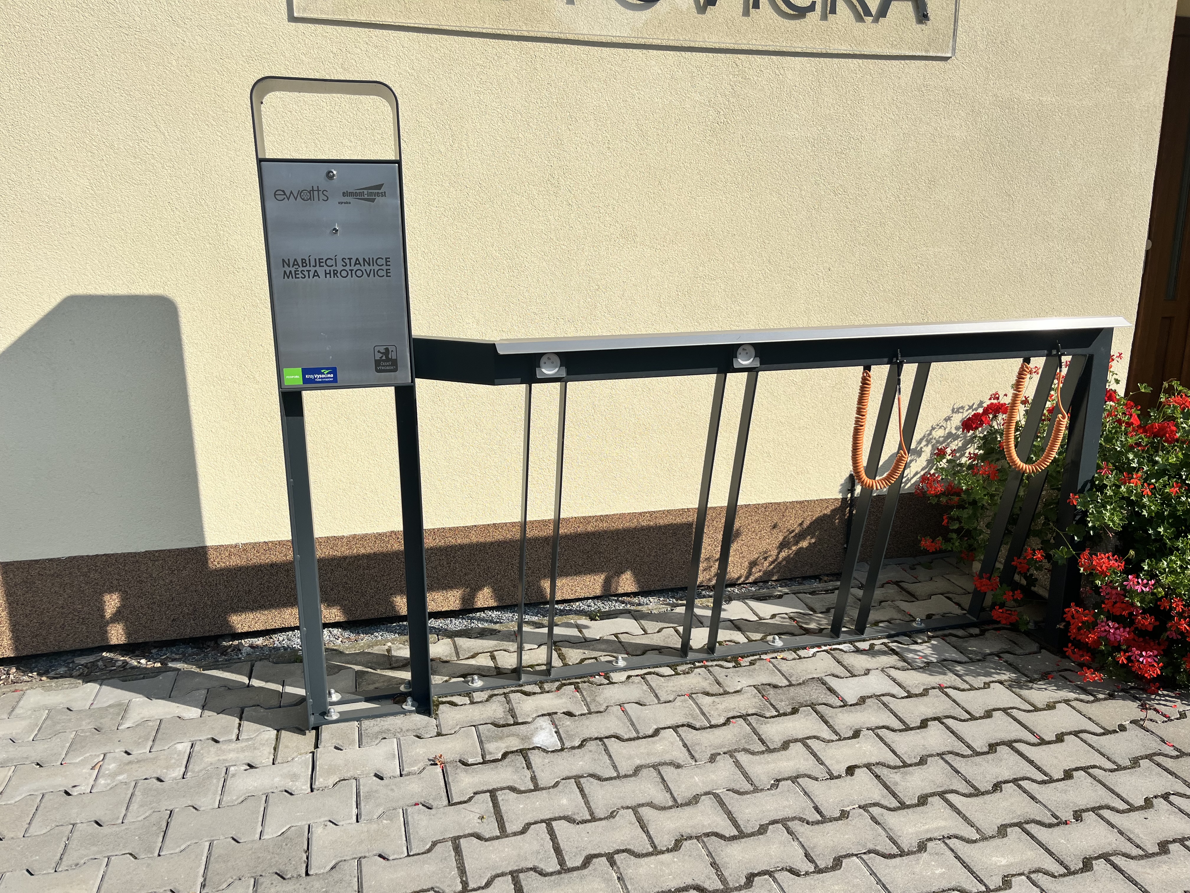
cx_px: 595
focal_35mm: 26
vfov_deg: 53.1
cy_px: 446
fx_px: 894
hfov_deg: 67.3
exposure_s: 1/5556
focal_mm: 5.1
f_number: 1.6
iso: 50
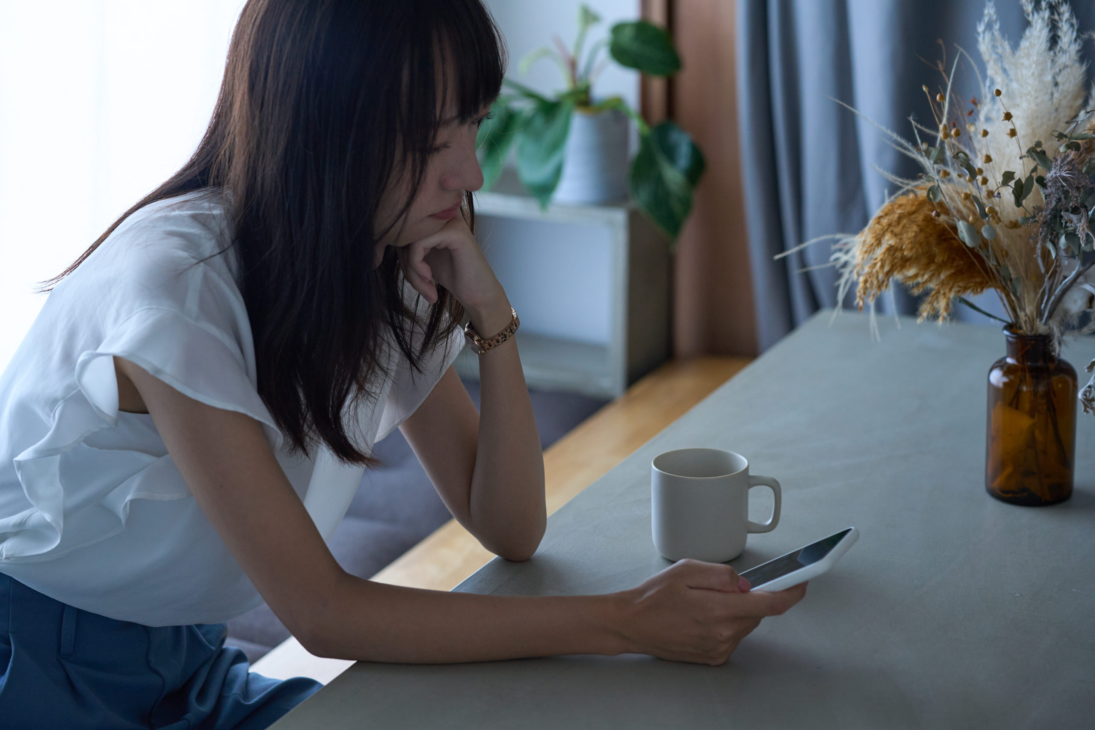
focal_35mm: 85
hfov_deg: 23.9
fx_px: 2585
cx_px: 548
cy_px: 365
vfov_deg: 16.1
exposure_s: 1/125
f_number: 3.2
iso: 400
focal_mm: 85
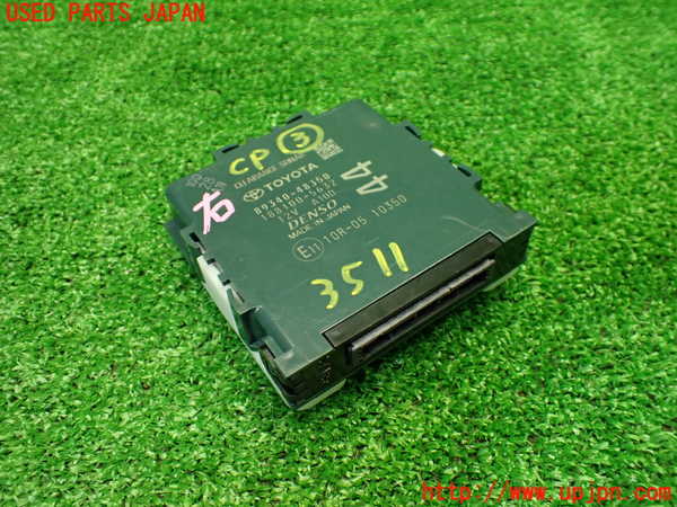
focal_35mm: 30
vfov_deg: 46.8
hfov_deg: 60.0
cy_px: 254
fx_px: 587
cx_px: 338
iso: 640
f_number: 2.3
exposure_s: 1/125
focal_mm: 5.4
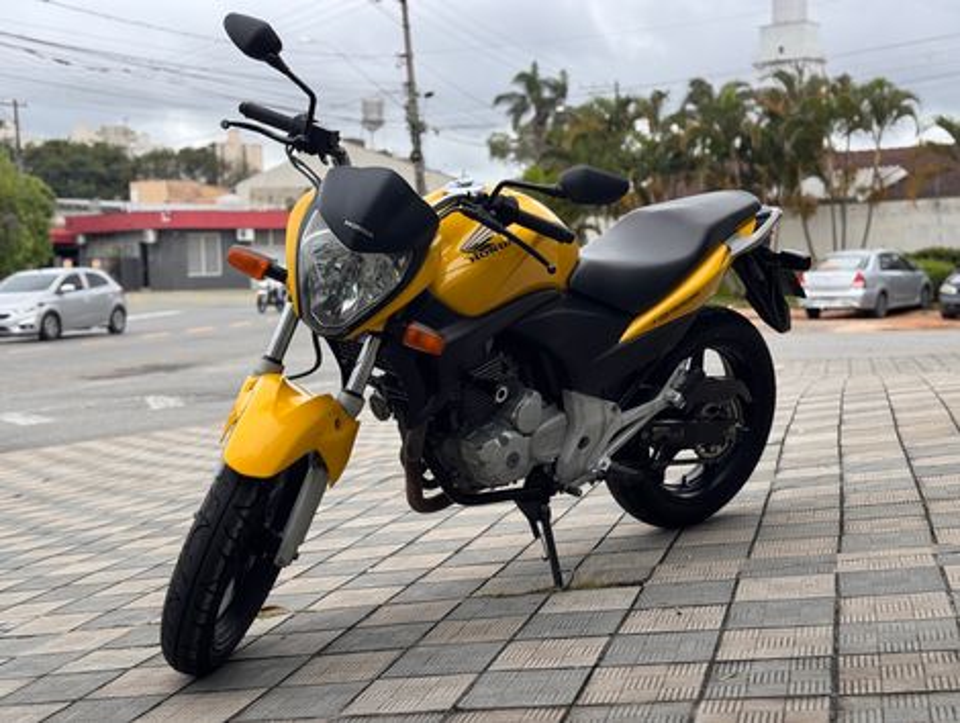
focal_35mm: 48
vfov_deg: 30.3
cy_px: 362
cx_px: 480
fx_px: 1333
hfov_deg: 39.6
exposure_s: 1/1490
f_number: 1.78
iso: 64
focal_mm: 6.76
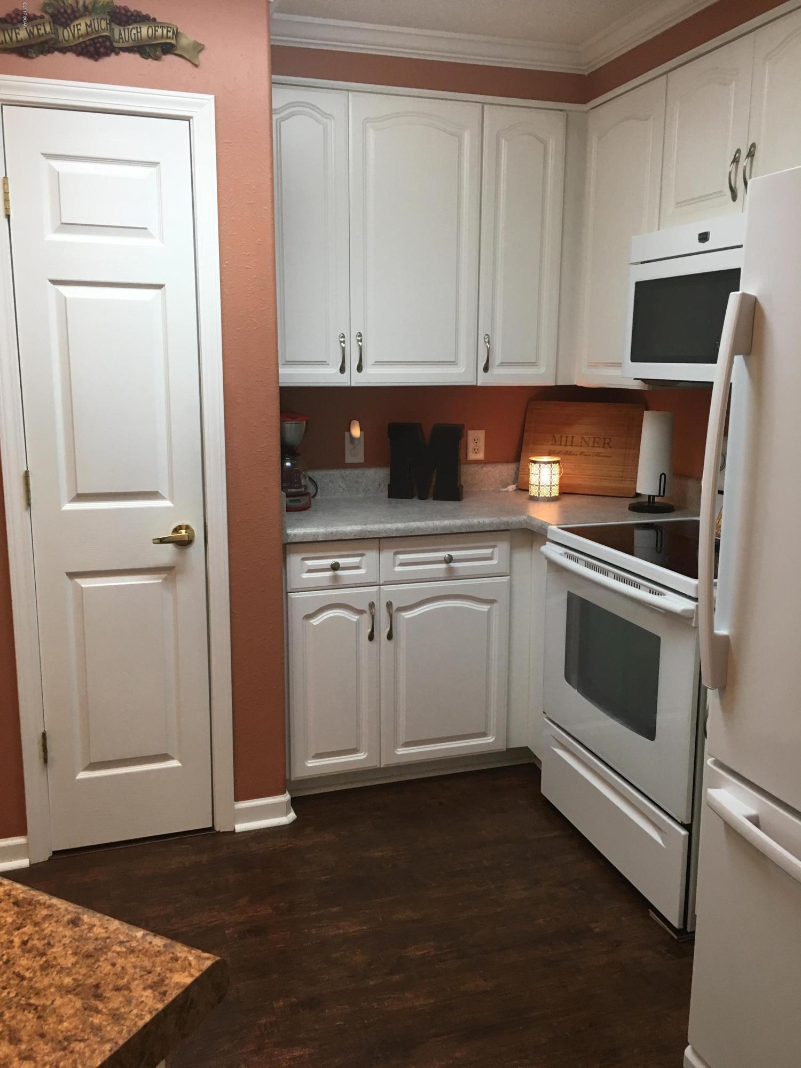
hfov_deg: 48.2
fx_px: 895
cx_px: 400
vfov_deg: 61.7
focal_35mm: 29
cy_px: 534
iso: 40
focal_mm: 4.15
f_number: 2.2
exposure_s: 1/30
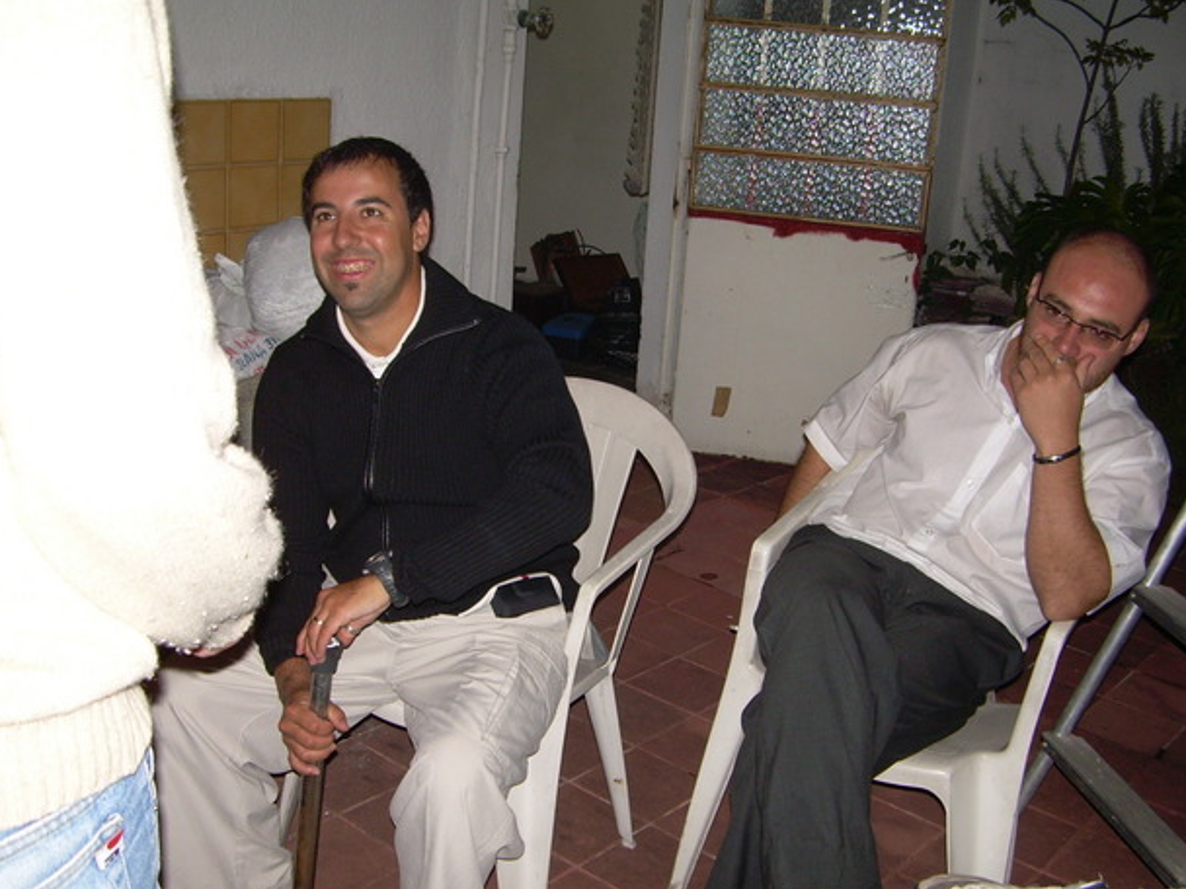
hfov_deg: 46.8
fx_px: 1370
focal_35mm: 40
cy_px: 460
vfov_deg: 36.0
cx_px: 595
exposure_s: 1/60
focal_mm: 6.3
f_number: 2.8
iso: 100
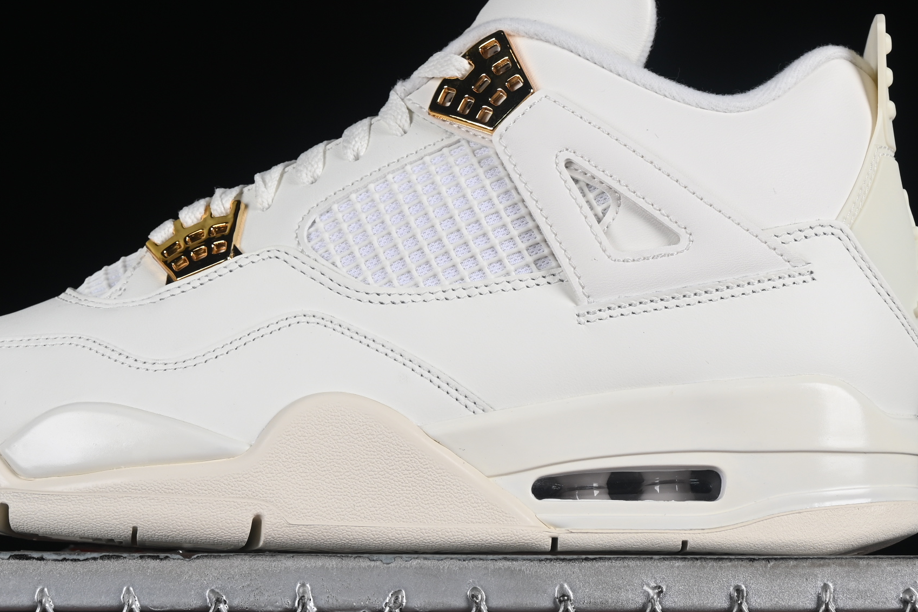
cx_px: 377
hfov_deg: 16.6
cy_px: 250
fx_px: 3136
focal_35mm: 123
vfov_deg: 11.1
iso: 160
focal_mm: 50
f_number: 8
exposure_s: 1/125
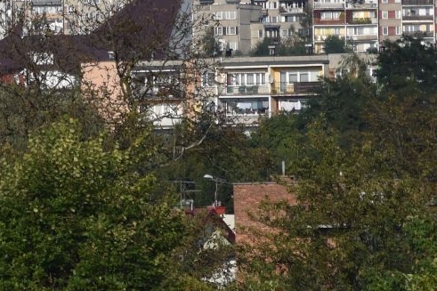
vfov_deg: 2.1
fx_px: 7973
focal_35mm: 657
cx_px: -8
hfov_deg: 3.1
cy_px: -83
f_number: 5.6
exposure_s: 1/1000
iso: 100
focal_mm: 105
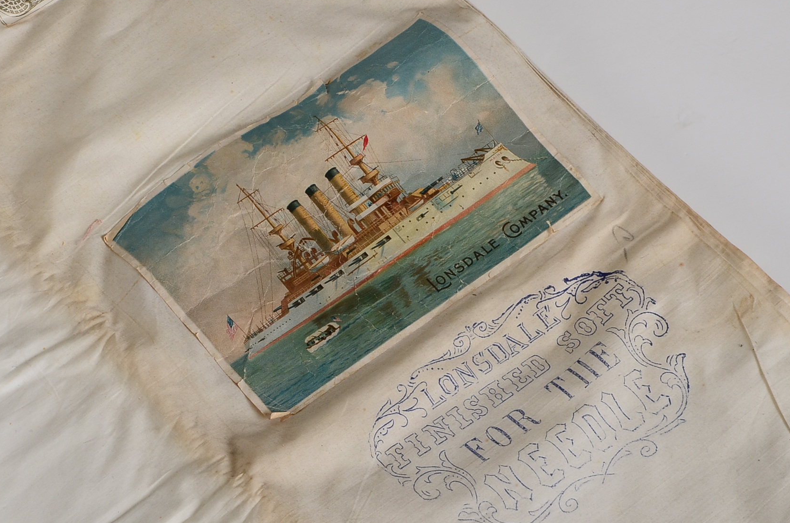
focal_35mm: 233
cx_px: 316
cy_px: 243
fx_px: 5097
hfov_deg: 8.9
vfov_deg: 5.9
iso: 320
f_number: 16
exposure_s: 1/160
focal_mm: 105
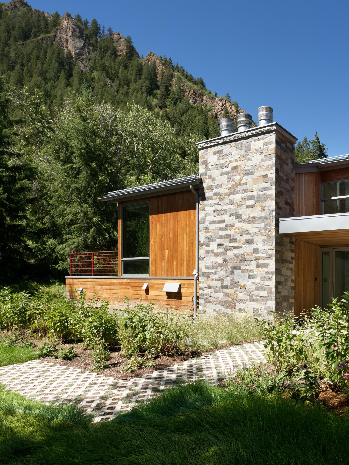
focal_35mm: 25
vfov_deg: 69.4
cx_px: 279
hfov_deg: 51.5
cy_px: 228
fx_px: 336
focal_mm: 17
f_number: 9
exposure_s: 1/160
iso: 250
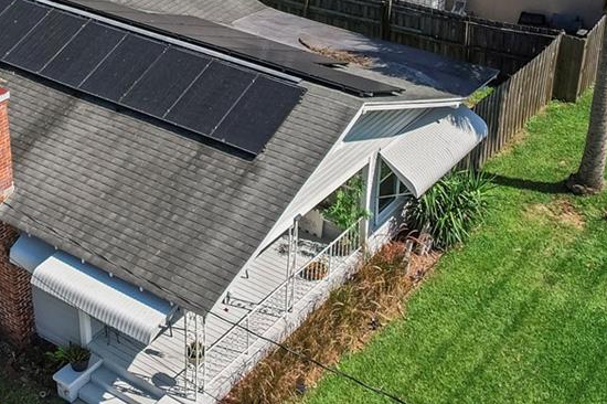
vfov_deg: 20.4
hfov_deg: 30.8
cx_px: 134
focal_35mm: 64
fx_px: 1078
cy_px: -21
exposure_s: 1/2000
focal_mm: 8.38
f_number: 2.8
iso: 120
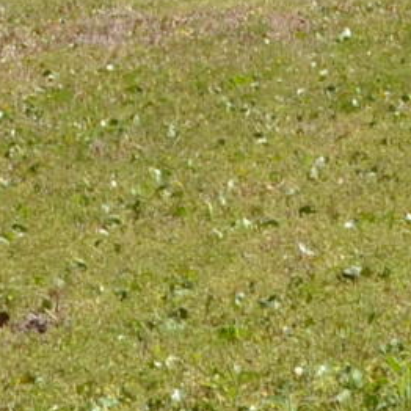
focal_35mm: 263
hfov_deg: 6.7
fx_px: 3533
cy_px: -395
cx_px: 204
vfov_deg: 6.5
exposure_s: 1/200
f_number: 7.1
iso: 100
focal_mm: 18
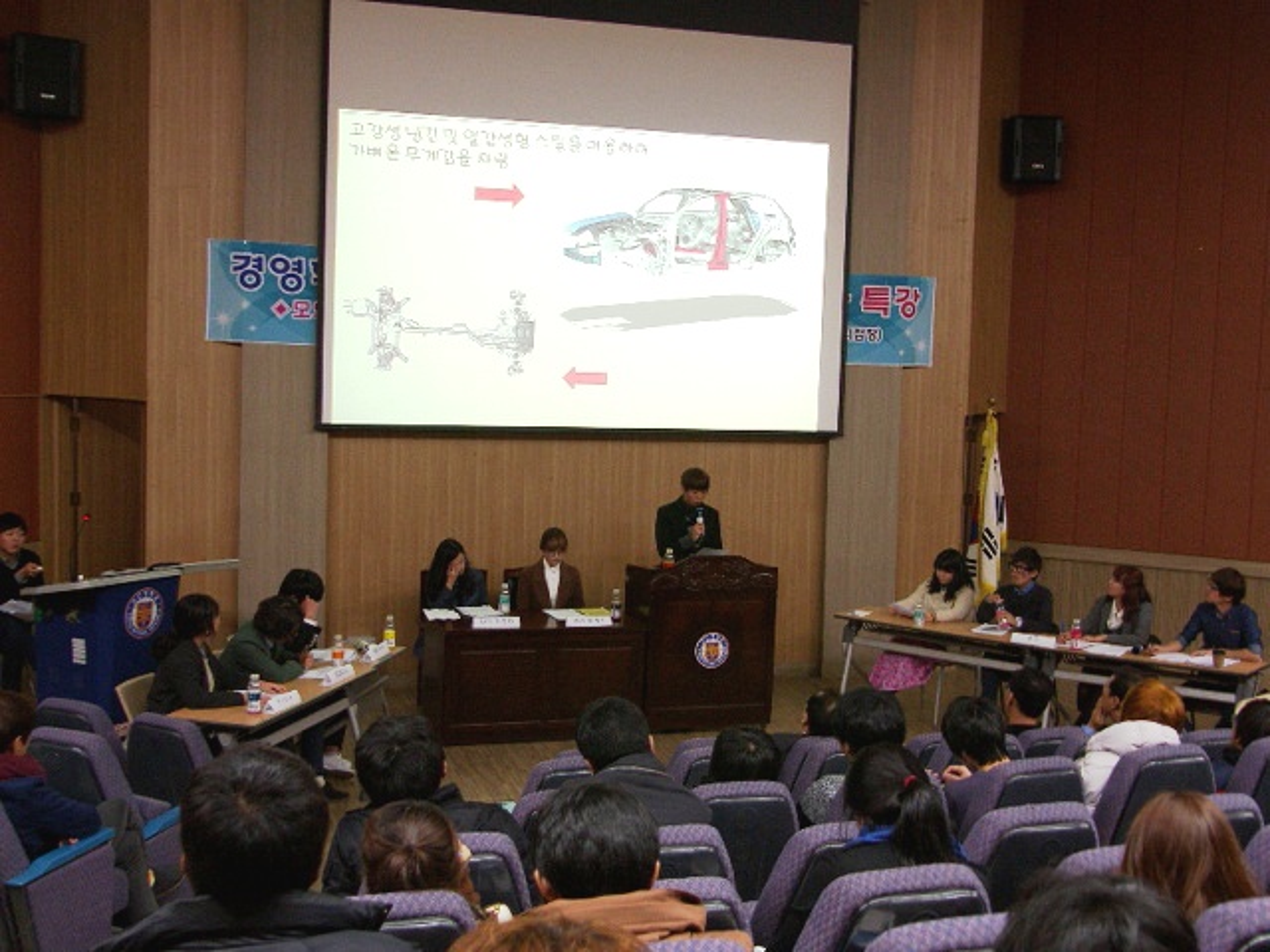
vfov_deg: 32.2
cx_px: 635
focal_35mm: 45
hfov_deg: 42.1
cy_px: 476
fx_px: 1651
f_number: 2.5
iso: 100
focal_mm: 11.5
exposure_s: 1/25
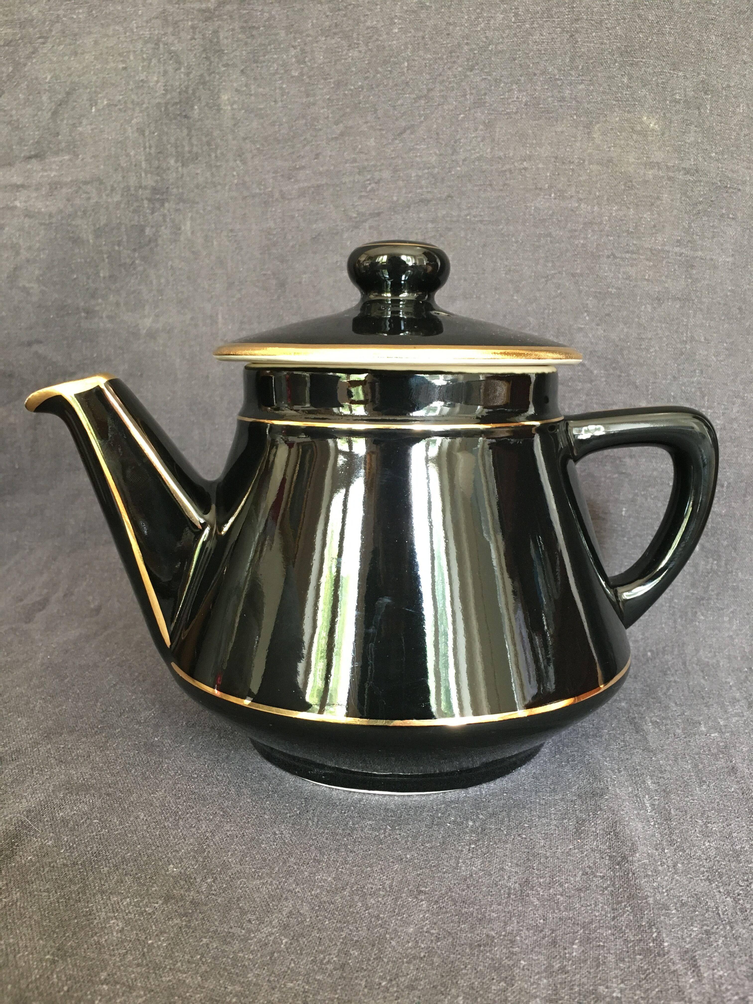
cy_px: 502
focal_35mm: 29
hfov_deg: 48.2
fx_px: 841
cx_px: 376
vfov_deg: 61.7
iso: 160
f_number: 2.2
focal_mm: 4.15
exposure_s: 1/33
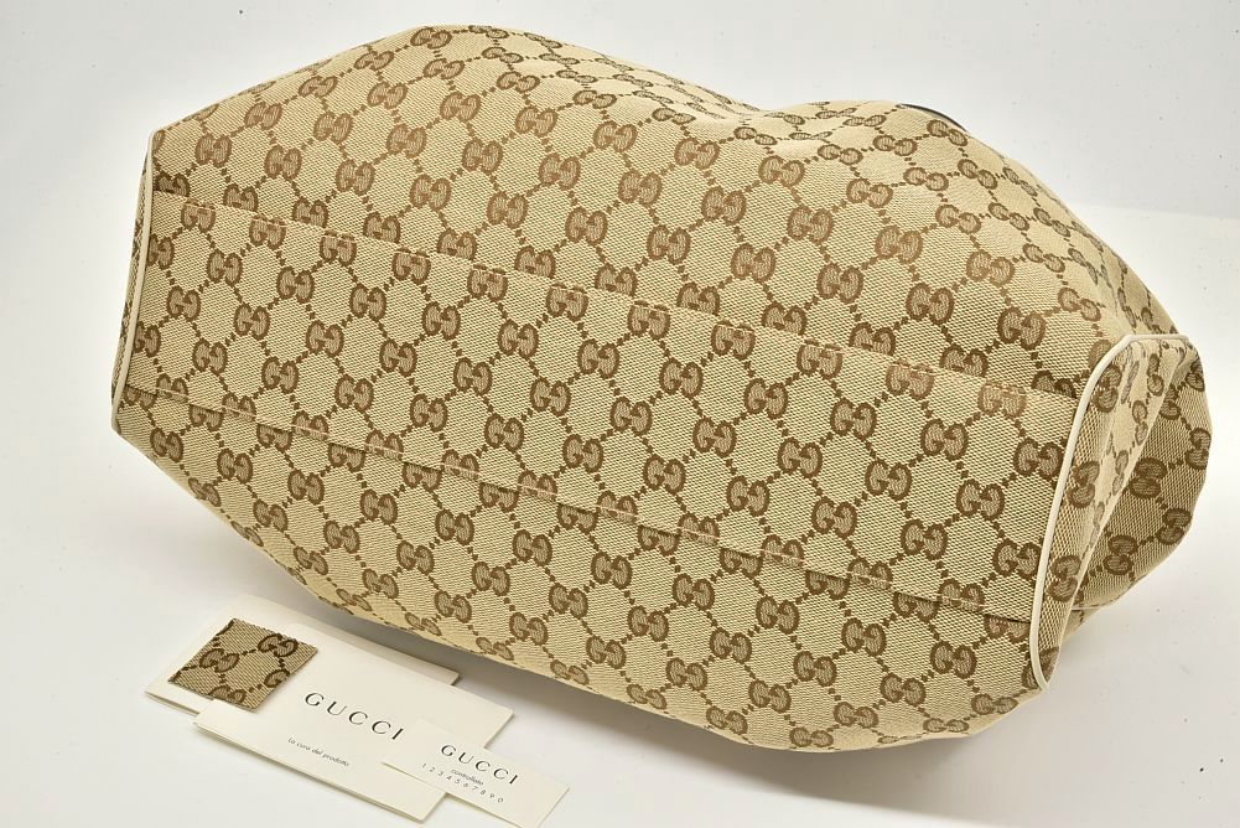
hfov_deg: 32.4
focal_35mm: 62
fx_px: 2136
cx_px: 620
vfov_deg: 21.9
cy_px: 414
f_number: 22
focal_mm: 62
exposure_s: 1/4
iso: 200
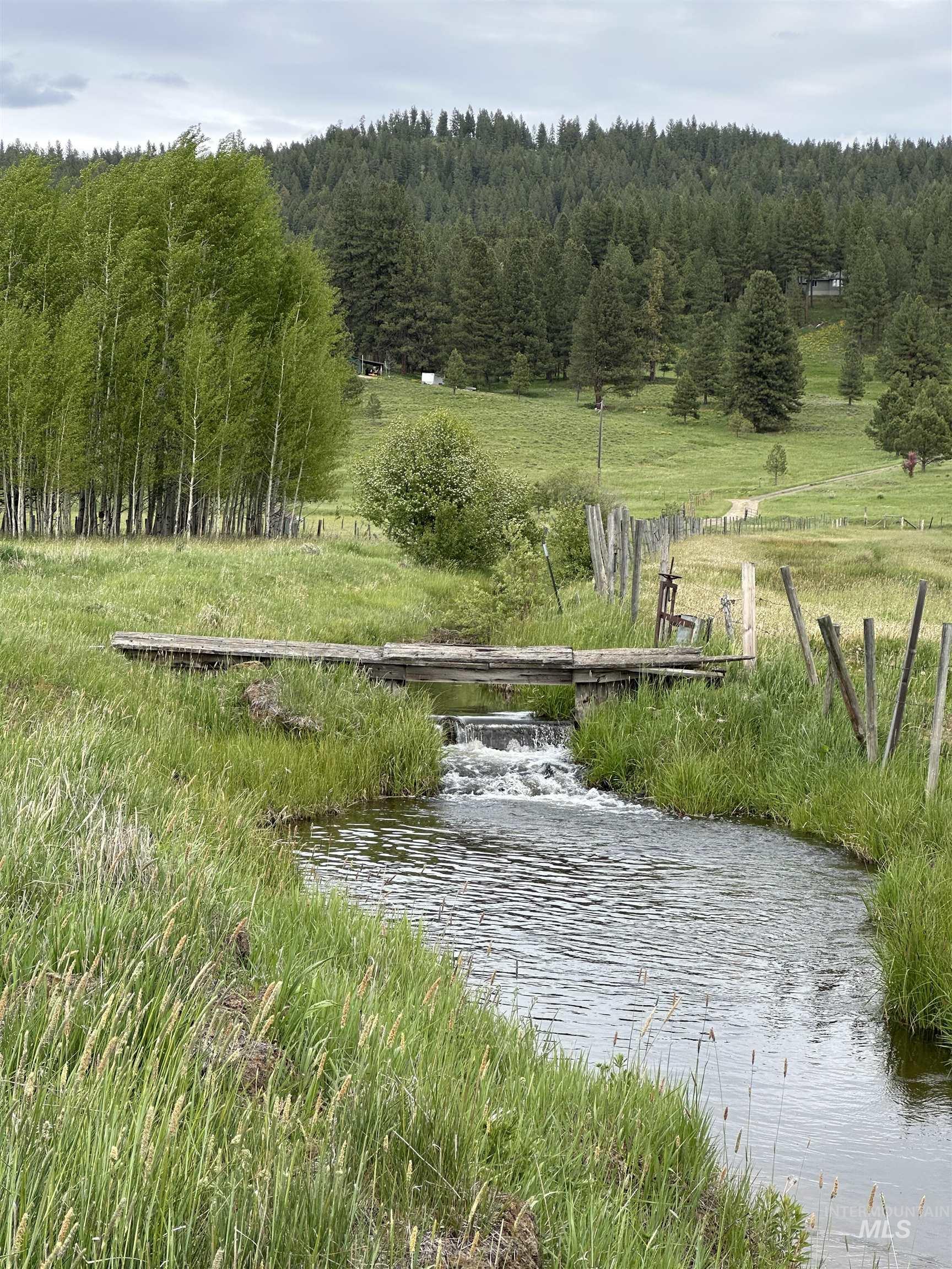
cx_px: 476
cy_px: 634
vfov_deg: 25.3
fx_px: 2824
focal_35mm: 77
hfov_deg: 19.1
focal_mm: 9
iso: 32
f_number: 2.8
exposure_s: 1/399
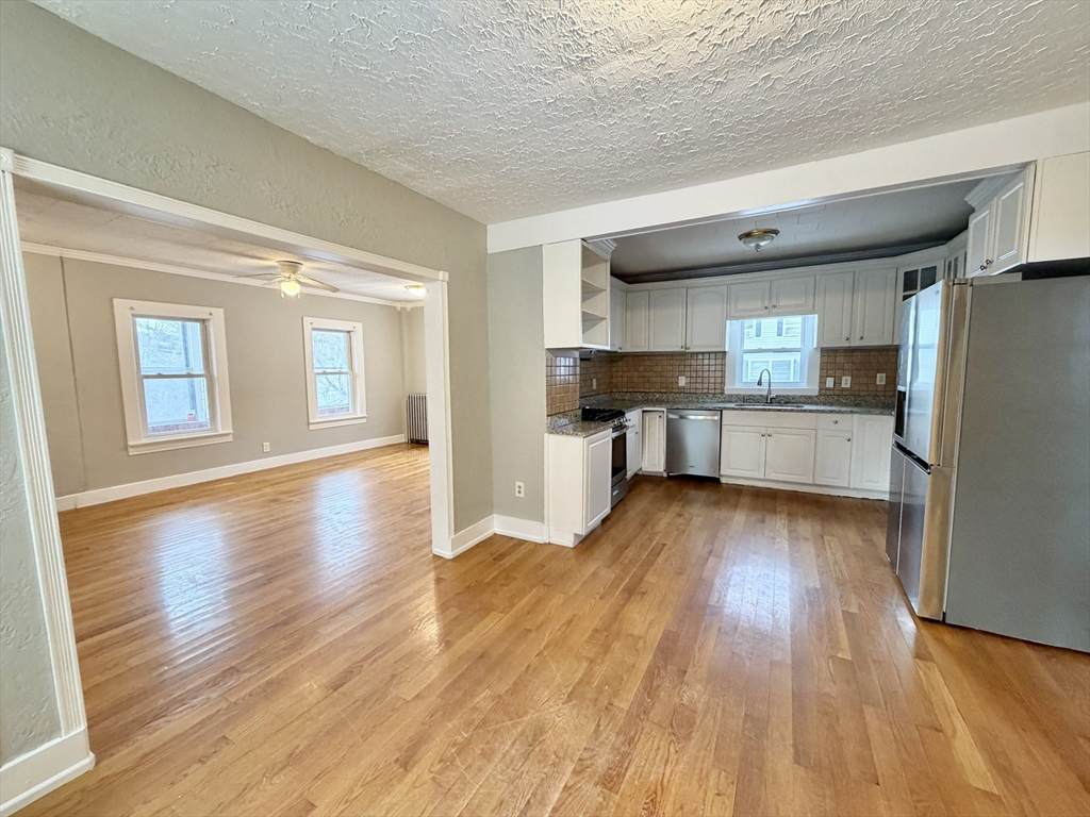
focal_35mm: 14
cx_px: 545
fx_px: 441
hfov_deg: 102.1
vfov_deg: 85.7
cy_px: 408
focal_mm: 2.22
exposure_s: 1/60
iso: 320
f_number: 2.2
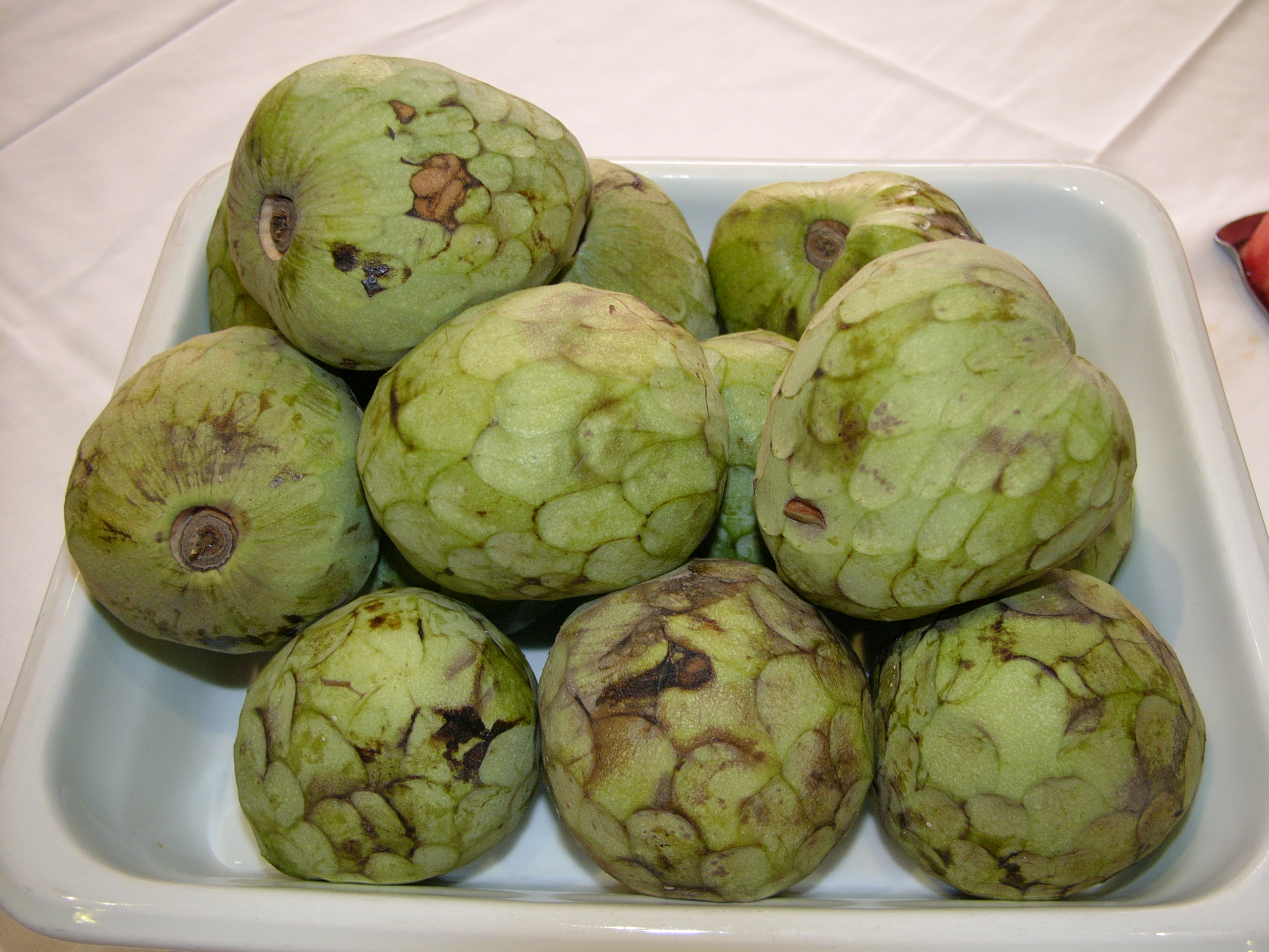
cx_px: 634
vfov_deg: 41.8
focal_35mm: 34
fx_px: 1246
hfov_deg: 54.0
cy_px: 476
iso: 100
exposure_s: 1/60
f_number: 2
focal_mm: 8.5
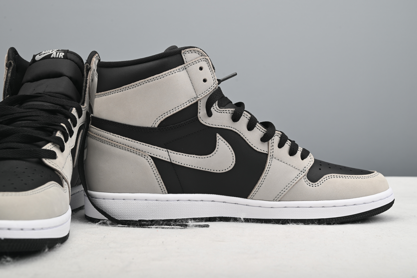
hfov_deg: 42.7
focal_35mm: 46
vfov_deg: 29.3
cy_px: 139
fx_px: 533
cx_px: 208
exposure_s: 1/200
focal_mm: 46
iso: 100
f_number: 11
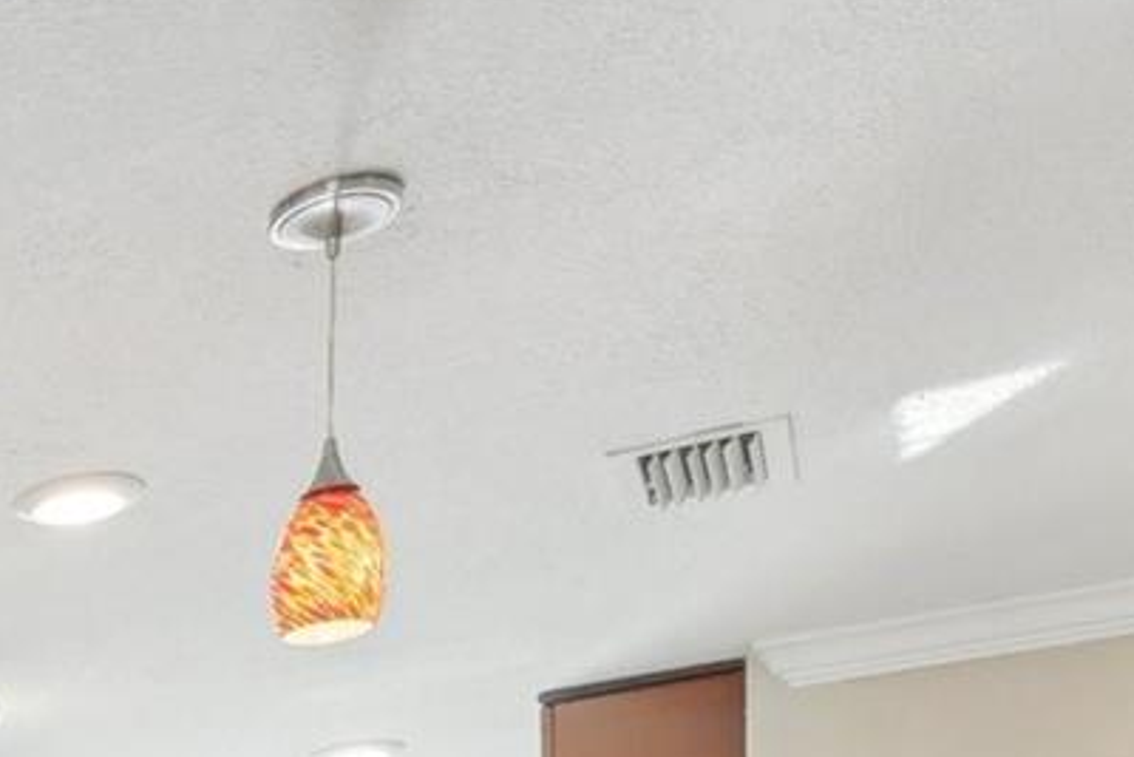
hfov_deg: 23.3
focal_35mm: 60
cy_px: 1333
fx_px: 1878
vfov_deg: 18.3
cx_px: -754
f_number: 8
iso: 200
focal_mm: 14.9
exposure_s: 1/4
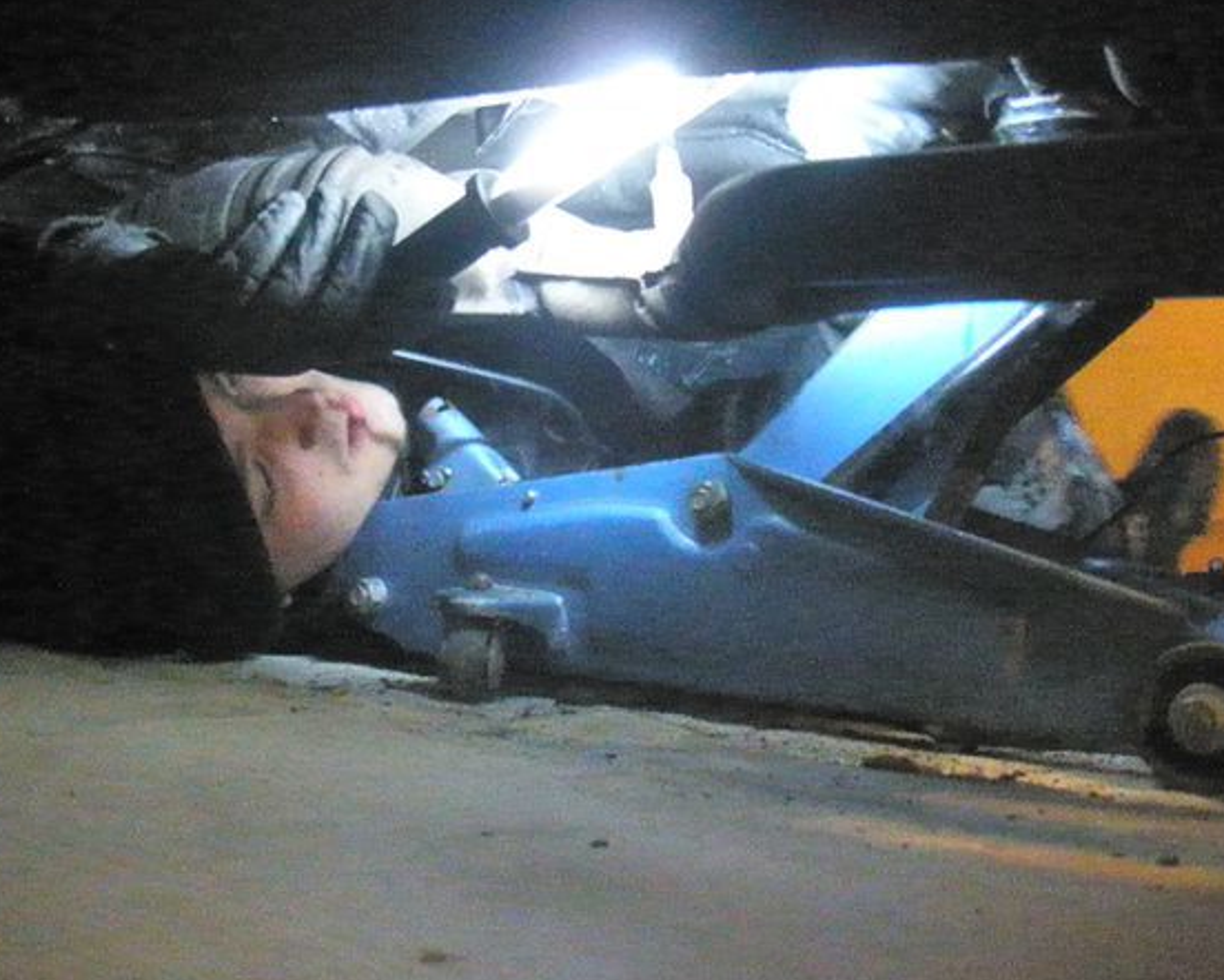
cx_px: 570
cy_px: 501
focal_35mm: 43
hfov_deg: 42.9
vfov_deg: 34.9
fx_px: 1558
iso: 3200
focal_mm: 6.7
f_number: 3.5
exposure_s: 1/10
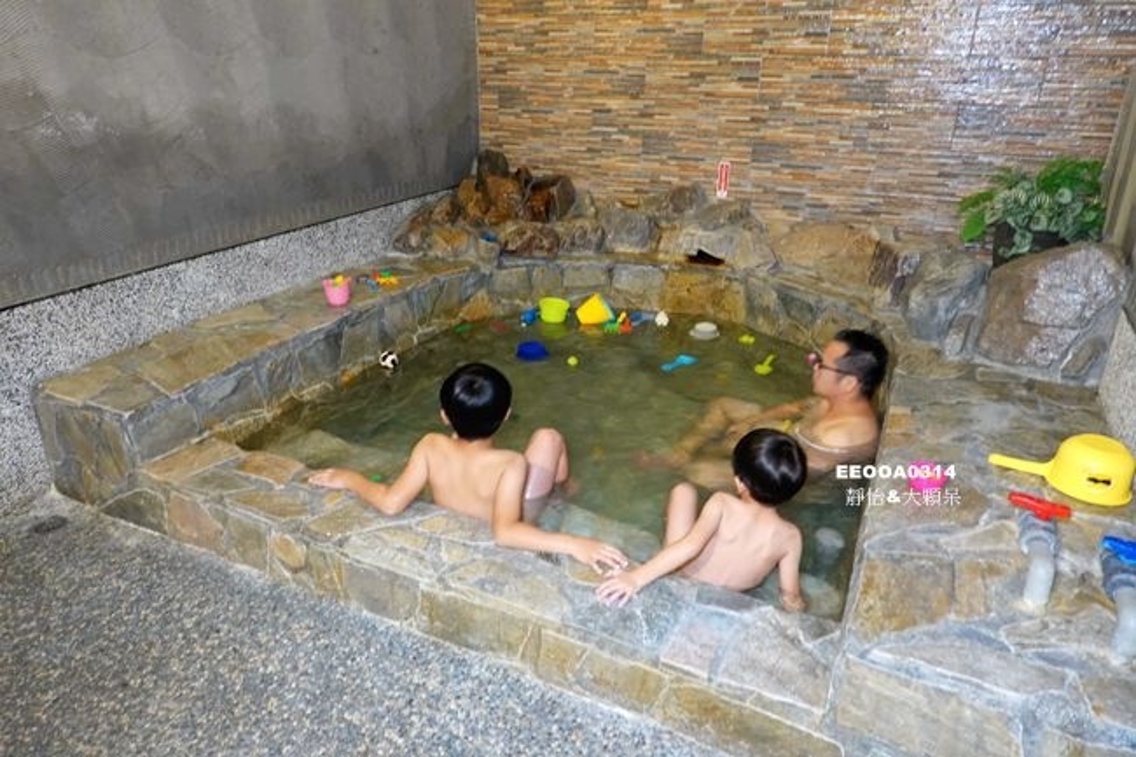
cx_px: 568
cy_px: 378
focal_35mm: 24
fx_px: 757
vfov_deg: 53.1
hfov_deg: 73.8
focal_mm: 9
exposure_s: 1/8
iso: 1000
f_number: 2.8
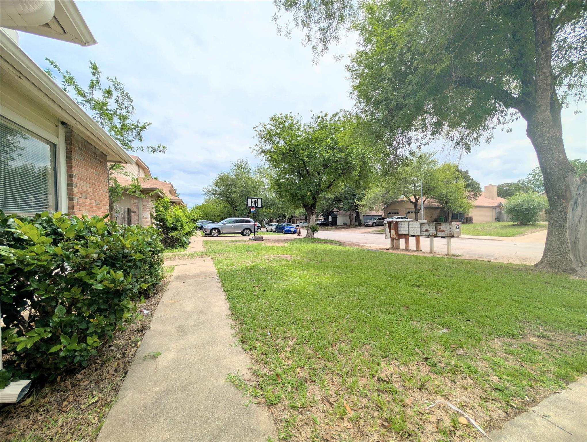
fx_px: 204
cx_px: 294
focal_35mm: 12
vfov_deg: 94.6
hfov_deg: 110.5
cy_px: 221
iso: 52
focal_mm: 2.02
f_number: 1.7
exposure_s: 1/4673
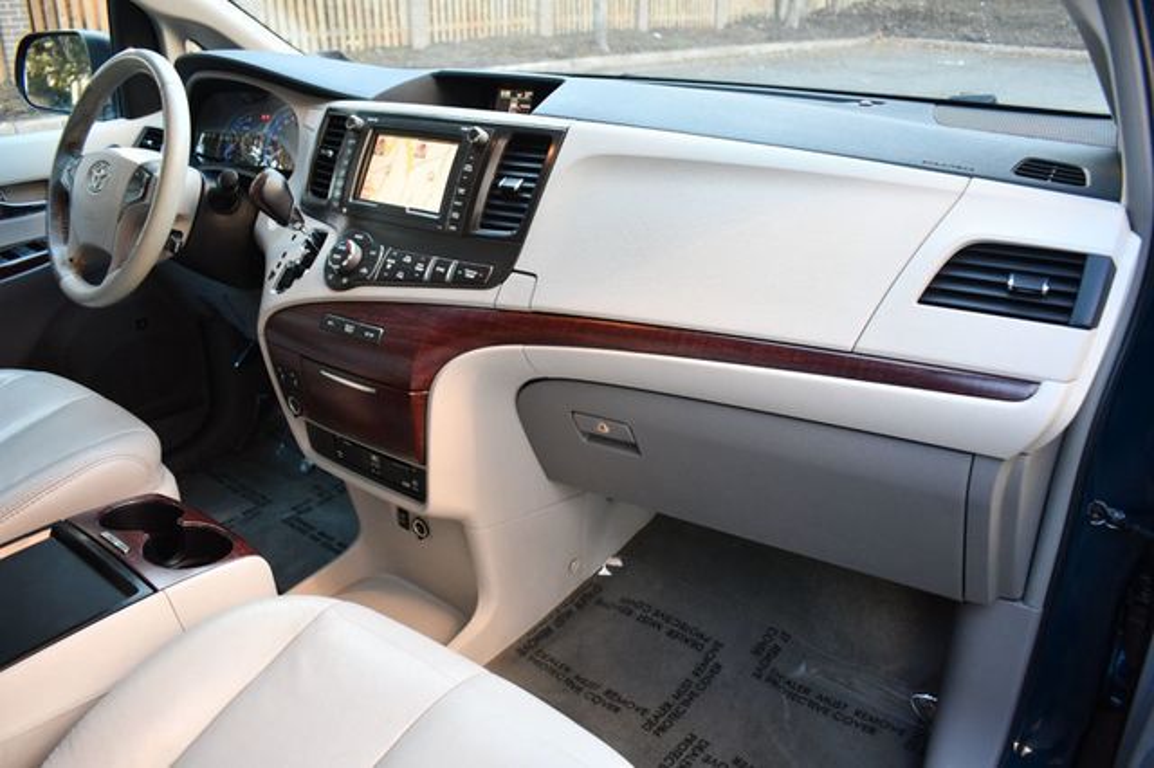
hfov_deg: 67.4
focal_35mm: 27
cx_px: 577
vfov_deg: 47.9
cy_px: 384
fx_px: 865
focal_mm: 18
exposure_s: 1/125
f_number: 3.5
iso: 1250
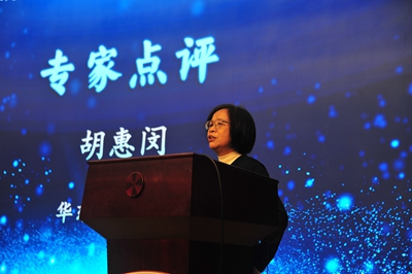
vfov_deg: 15.2
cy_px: 137
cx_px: 206
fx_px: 1029
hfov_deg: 22.6
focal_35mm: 90
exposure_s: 1/125
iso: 640
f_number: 5.3
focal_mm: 90
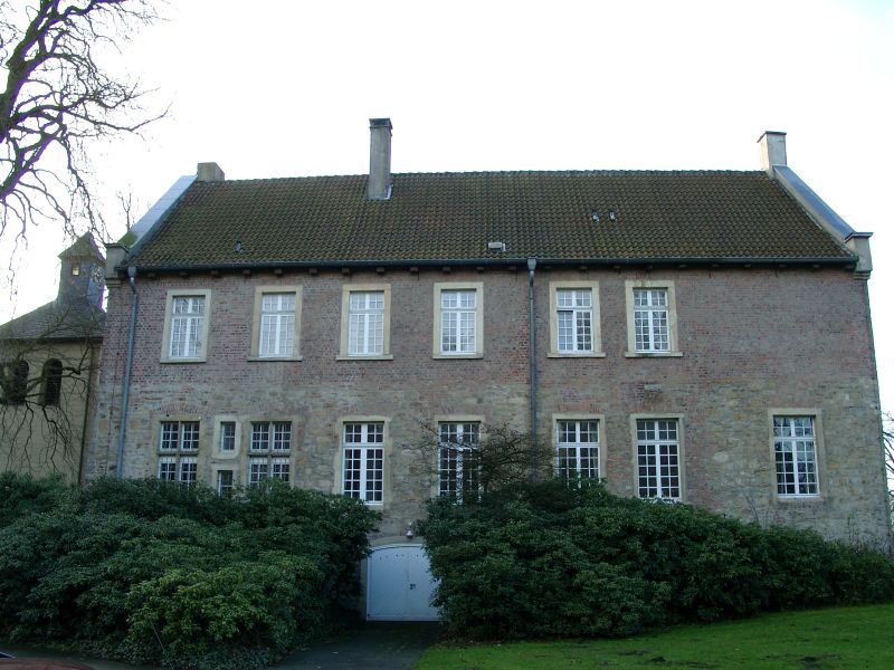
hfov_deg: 54.0
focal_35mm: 34
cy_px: 335
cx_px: 447
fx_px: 878
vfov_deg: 41.8
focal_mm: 7.13
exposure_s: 1/119
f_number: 2.8
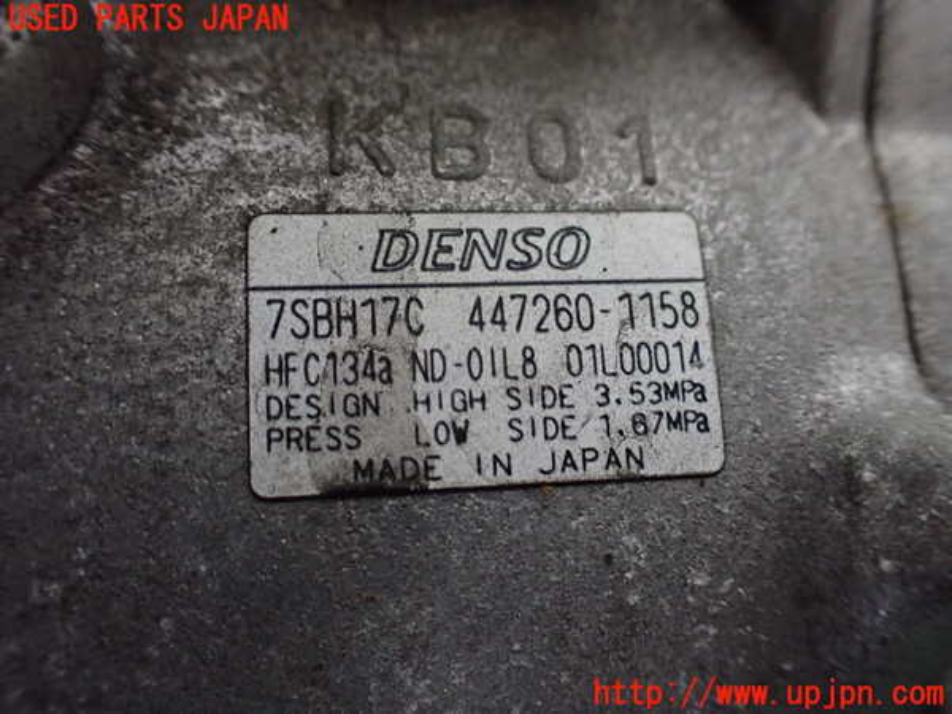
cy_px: 357
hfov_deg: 60.0
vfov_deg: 46.8
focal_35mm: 30
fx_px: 825
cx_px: 476
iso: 800
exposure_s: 1/50
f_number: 2.3
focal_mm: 5.4
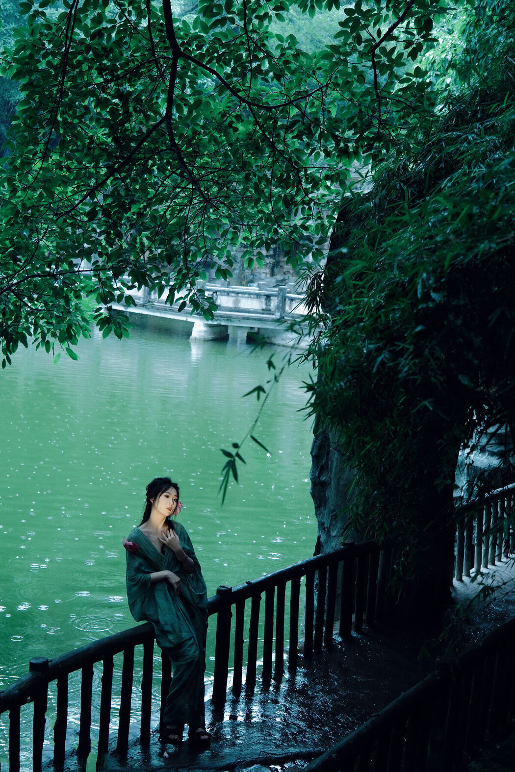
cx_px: 258
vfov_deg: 39.6
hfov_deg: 27.0
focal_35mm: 50
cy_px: 386
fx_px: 1073
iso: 800
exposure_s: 1/160
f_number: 2.8
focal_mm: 33
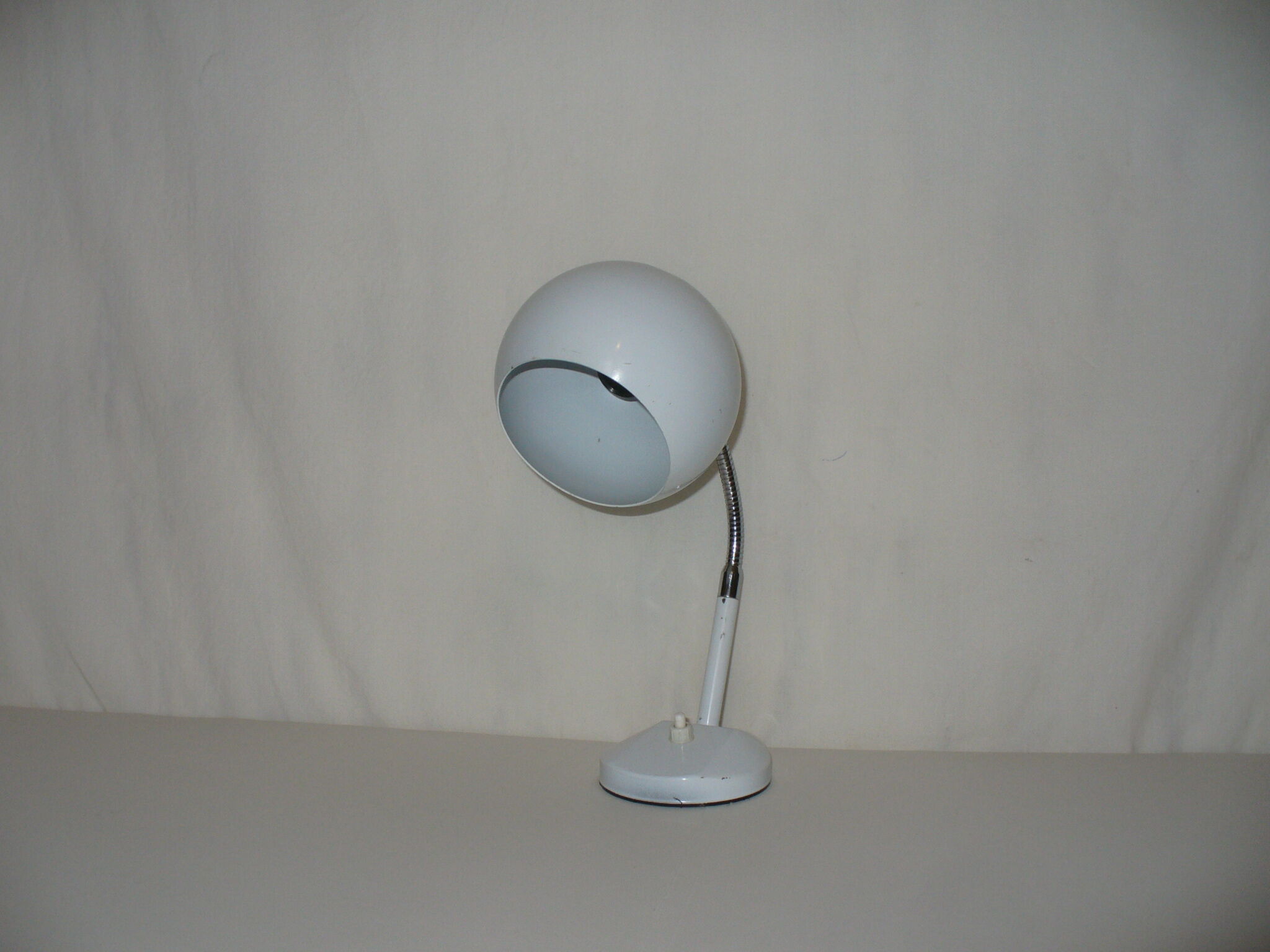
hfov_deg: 50.1
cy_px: 476
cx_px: 635
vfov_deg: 38.7
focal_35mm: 37
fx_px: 1357
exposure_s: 1/30
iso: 100
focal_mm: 6.1
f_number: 2.8
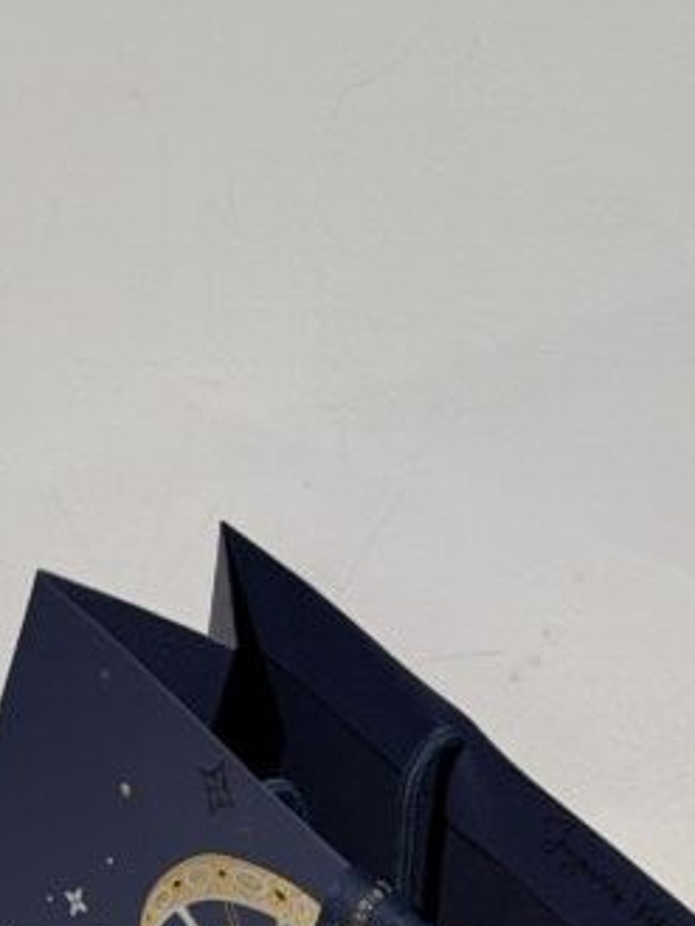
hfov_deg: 9.9
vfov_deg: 13.1
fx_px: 3906
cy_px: 1202
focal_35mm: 146
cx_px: -318
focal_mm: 6.76
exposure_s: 1/121
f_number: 1.78
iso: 50
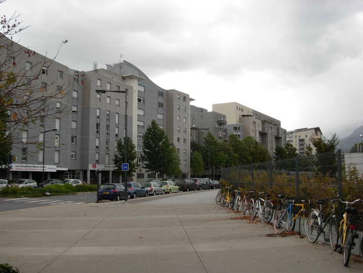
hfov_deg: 49.0
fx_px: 398
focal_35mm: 38
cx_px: 182
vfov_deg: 37.7
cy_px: 136
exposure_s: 1/456
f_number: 2.9
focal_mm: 6.3
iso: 79
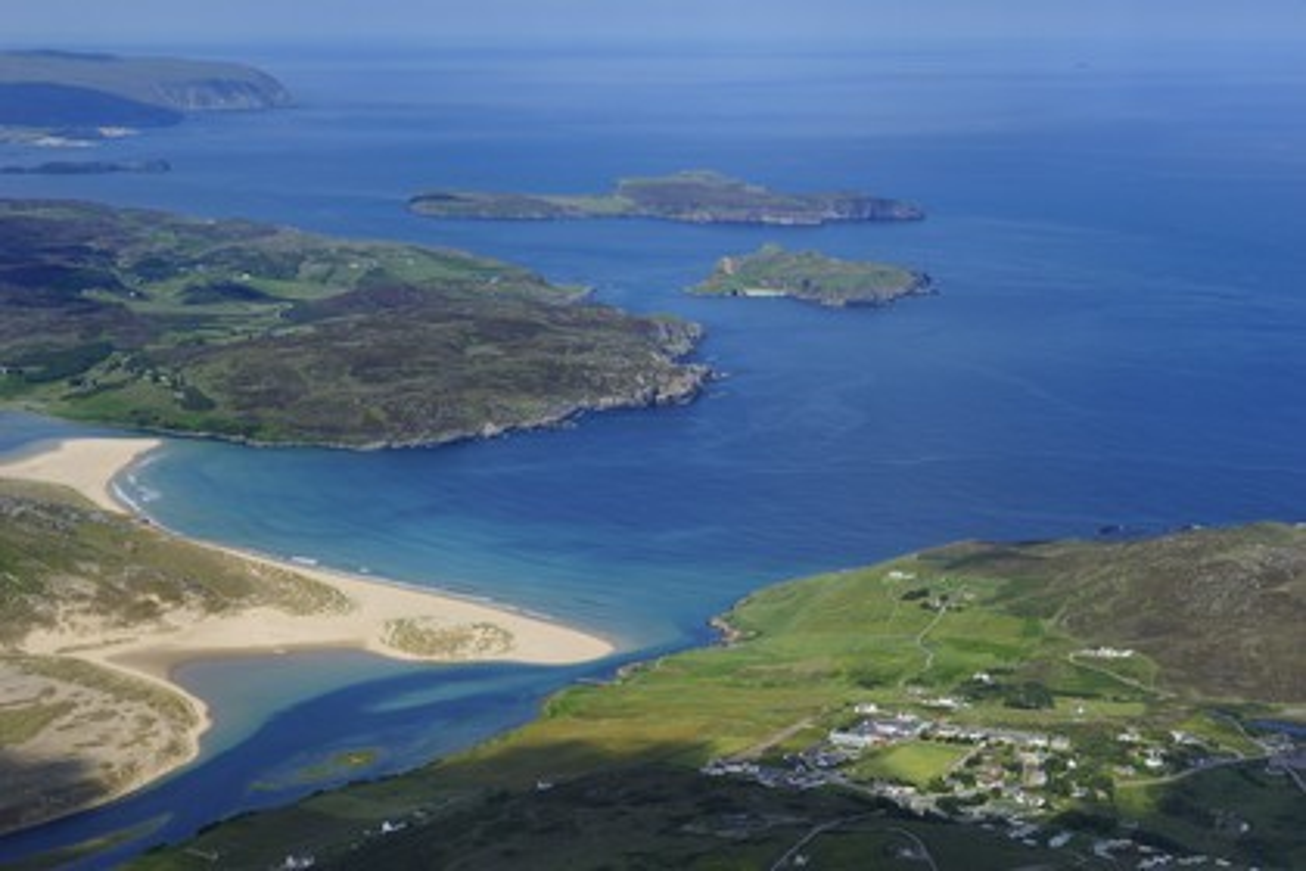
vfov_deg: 16.1
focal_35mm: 85
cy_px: 436
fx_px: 3083
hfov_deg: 23.9
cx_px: 653
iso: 400
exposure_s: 1/800
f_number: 10
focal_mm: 85
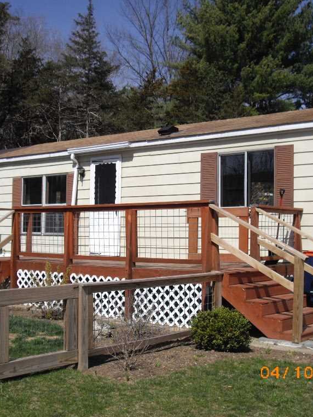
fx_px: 615
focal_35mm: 51
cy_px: 209
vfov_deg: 37.5
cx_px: 145
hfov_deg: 28.5
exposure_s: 1/200
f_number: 8
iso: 64
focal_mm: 7.9
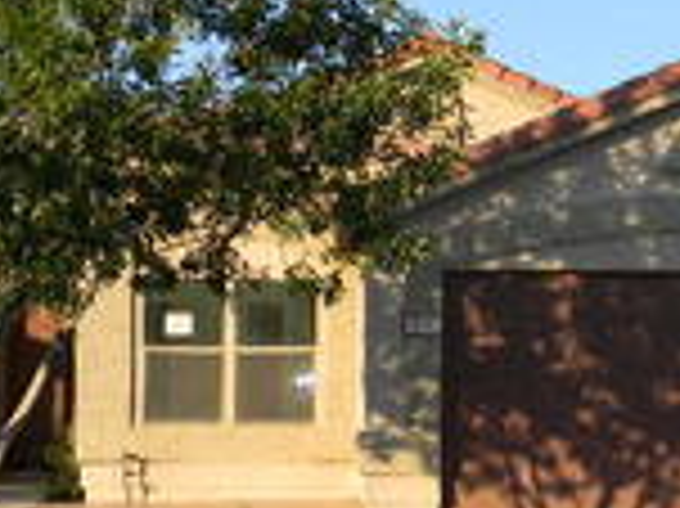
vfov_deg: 15.7
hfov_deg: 20.8
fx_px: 1845
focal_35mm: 94
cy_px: 162
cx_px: 455
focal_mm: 7.3
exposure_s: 1/540
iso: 112
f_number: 3.8
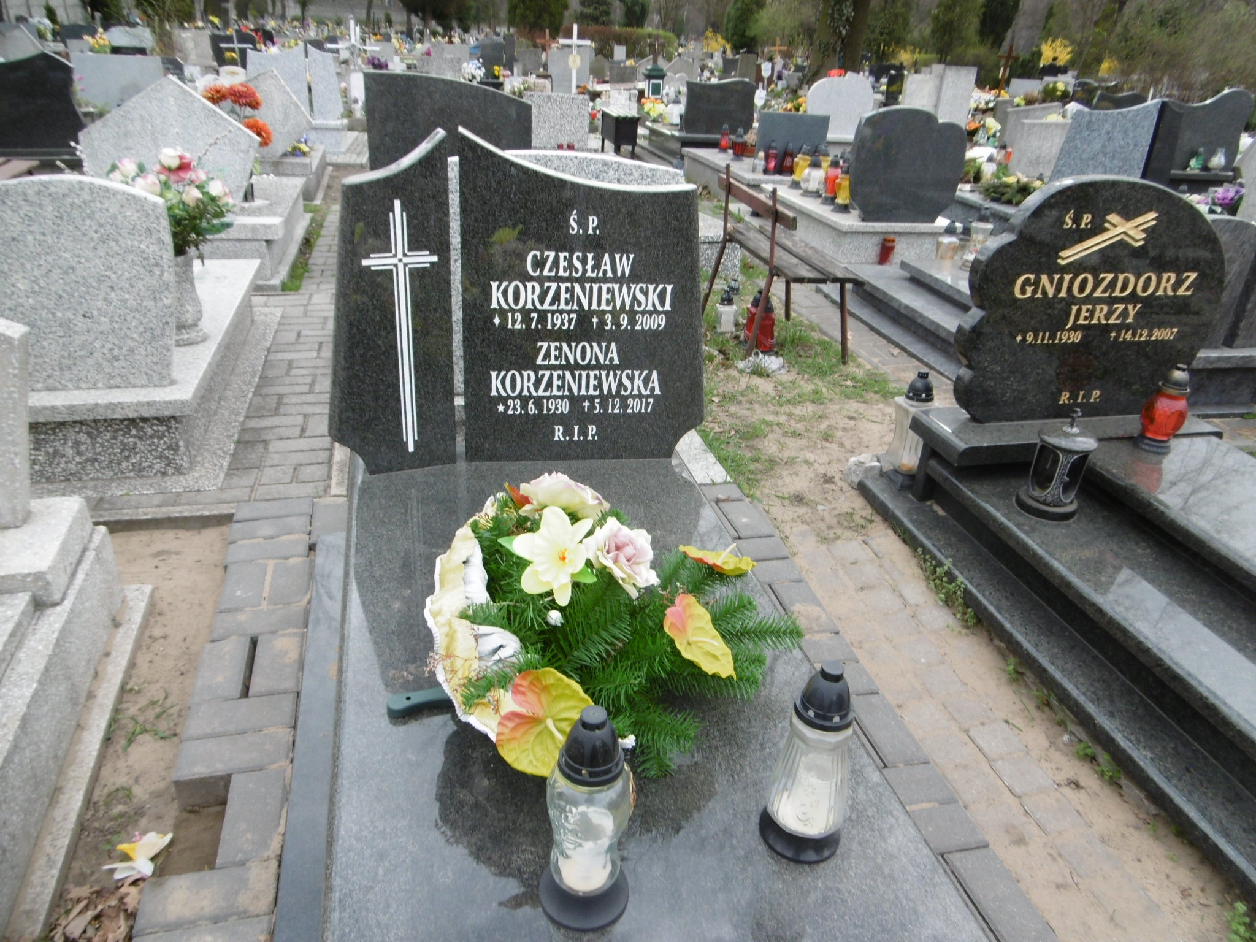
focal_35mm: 24
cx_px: 628
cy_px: 471
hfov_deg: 71.6
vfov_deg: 56.8
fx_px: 871
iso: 100
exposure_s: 1/250
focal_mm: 4.3
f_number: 3.1
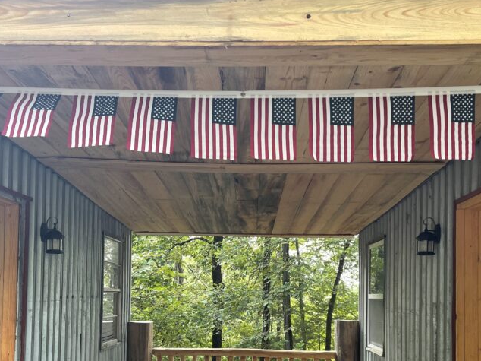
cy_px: 283
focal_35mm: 42
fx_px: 583
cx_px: 234
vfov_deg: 33.4
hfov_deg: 44.8
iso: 80
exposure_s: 1/121
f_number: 1.6
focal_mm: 4.2
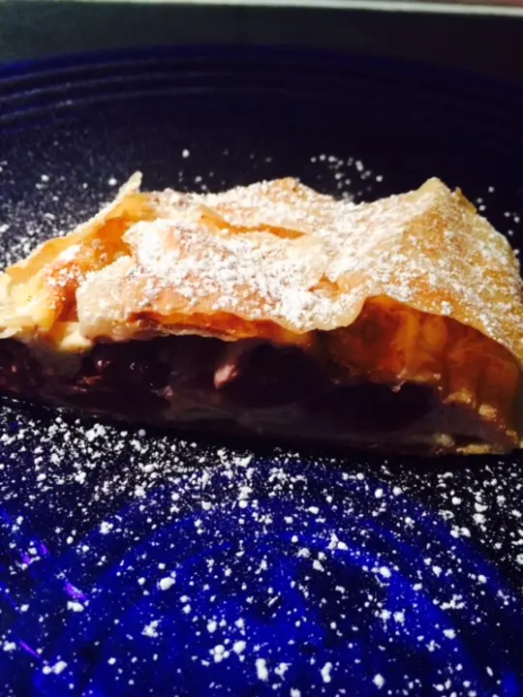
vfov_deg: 61.7
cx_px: 262
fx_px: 584
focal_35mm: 29
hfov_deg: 48.2
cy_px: 348
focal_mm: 4.15
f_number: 2.2
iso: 200
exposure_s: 1/30
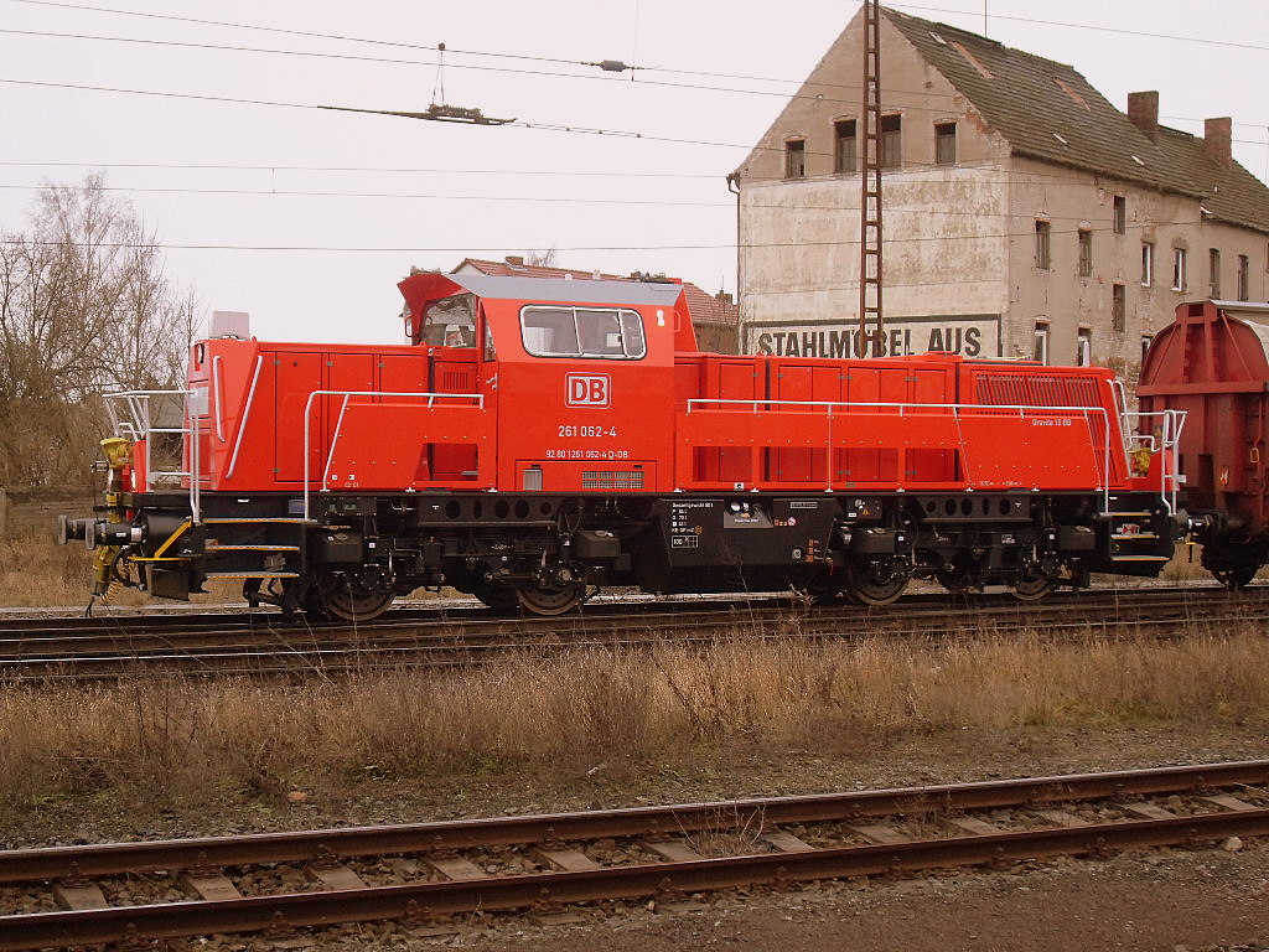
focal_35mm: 59
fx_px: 2163
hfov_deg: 32.7
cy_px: 476
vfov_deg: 24.8
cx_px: 634
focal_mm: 10.1
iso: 200
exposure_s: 1/60
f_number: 3.7
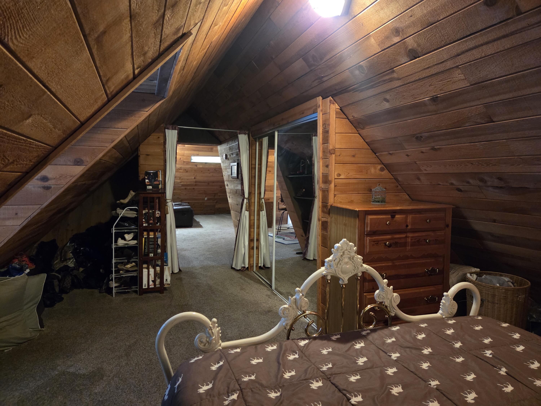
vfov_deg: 58.9
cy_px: 203
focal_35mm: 23
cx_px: 270
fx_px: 359
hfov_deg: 73.9
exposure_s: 1/60
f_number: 1.8
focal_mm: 5.4
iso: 2000
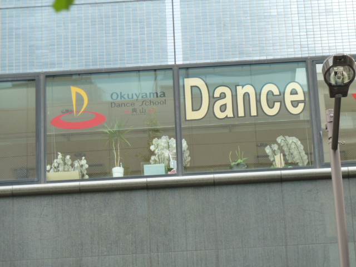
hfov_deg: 13.4
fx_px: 1512
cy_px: 134
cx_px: 178
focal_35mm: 147
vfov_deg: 10.1
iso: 250
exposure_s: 1/125
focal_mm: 24.1
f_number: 4.5
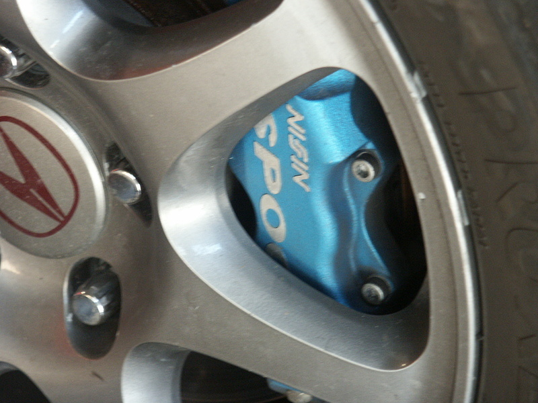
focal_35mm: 199
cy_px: 202
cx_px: 269
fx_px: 3093
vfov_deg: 7.5
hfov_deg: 9.9
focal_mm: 50.28
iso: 200
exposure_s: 1/20
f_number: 3.5
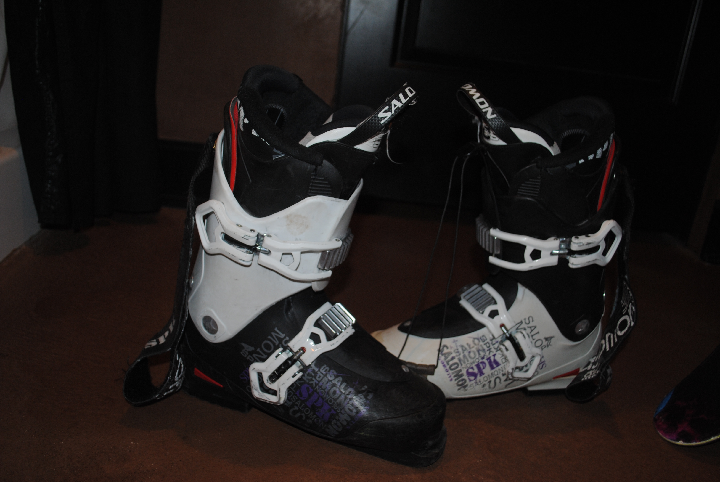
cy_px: 241
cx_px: 360
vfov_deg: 40.1
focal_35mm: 33
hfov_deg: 57.2
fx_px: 661
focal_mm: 22
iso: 200
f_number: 4
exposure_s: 1/60
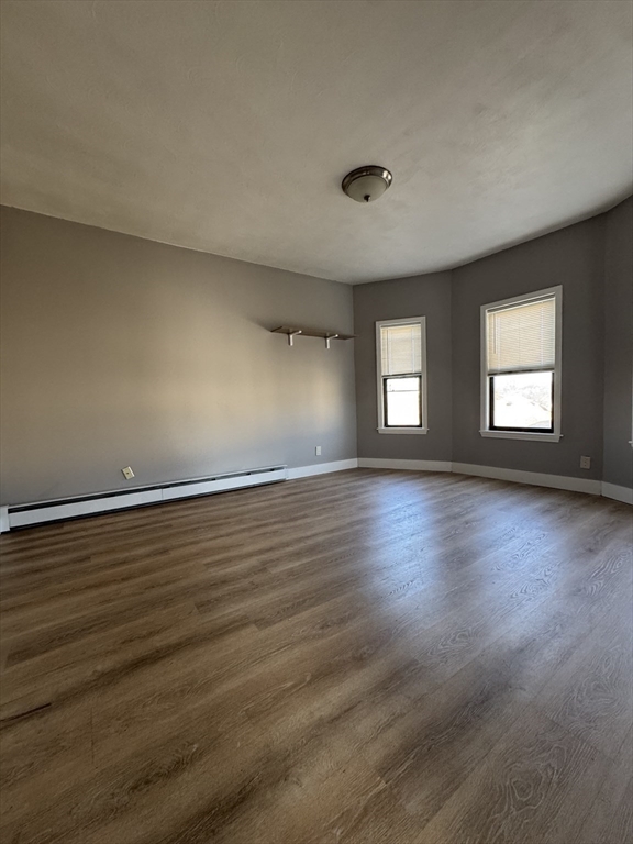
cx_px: 316
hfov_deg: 85.7
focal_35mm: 14
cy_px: 422
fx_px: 341
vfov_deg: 102.1
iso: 250
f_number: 2.2
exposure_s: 1/99
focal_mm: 2.22
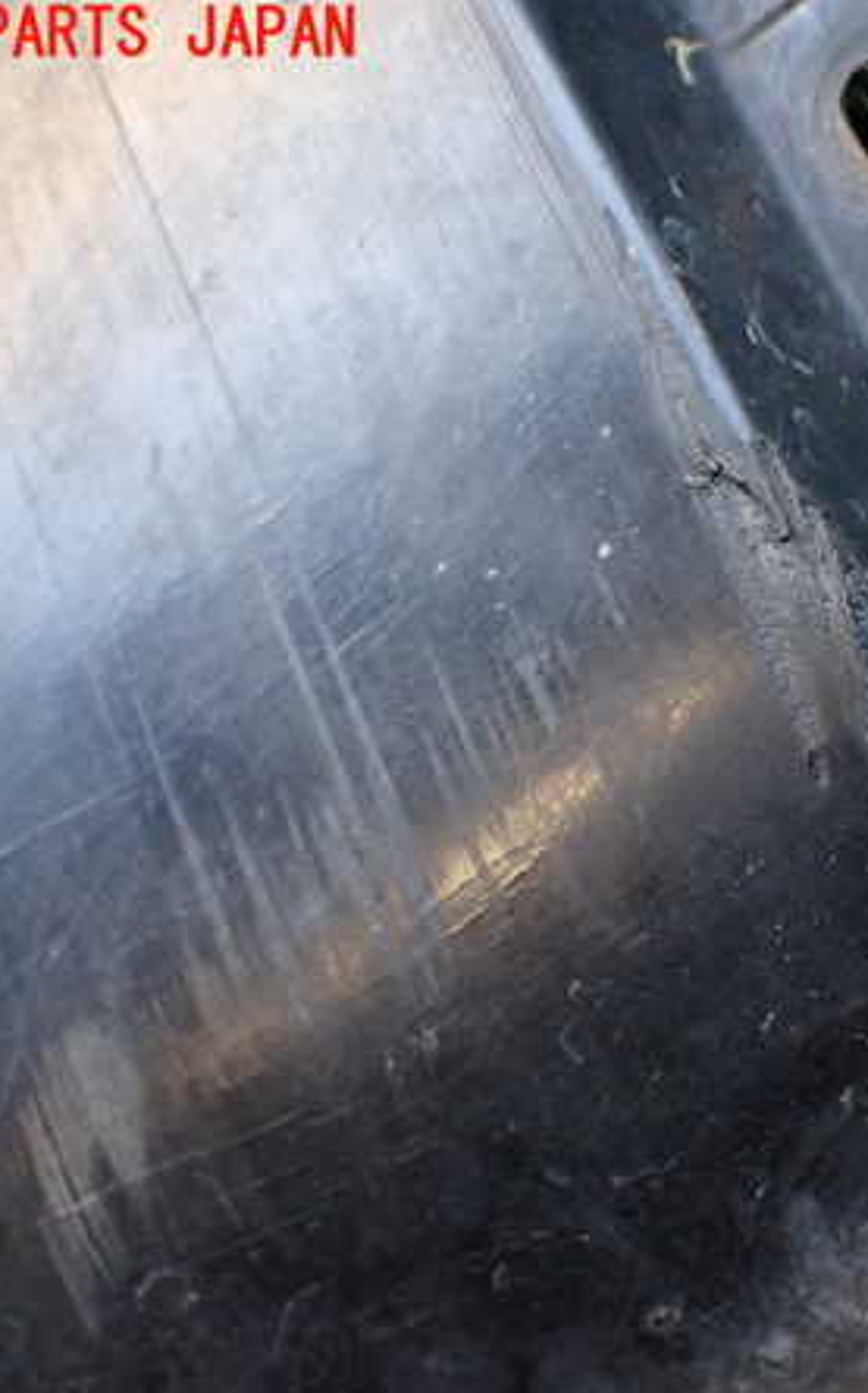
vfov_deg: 46.2
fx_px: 1630
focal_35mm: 43
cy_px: 703
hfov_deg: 29.0
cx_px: 727
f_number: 2.3
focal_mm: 5.4
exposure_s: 1/125
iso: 400
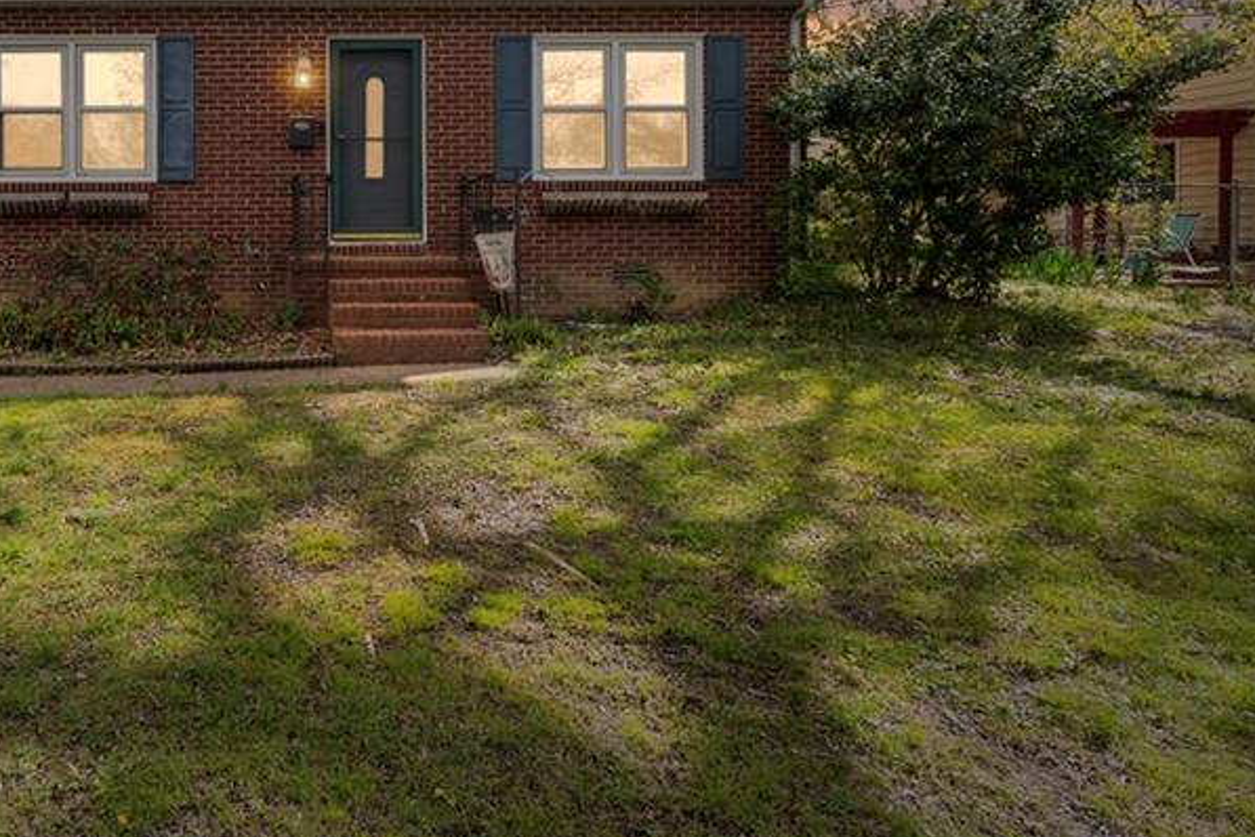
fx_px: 837
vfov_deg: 51.5
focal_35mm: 24
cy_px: 241
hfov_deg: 68.1
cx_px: 286
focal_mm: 14
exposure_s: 1/60
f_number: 8
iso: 400
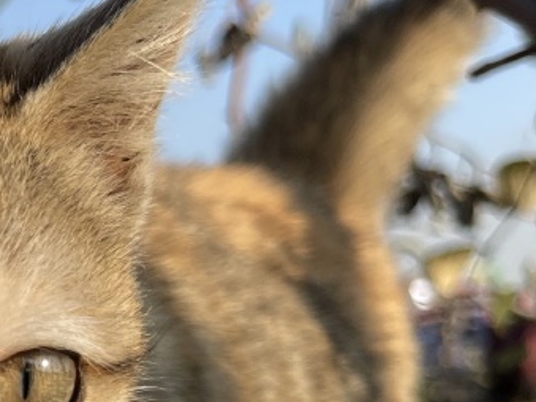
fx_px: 1424
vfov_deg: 15.6
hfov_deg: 18.5
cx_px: -297
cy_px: 449
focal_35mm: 92
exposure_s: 1/1852
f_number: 1.6
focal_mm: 5.1
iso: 32
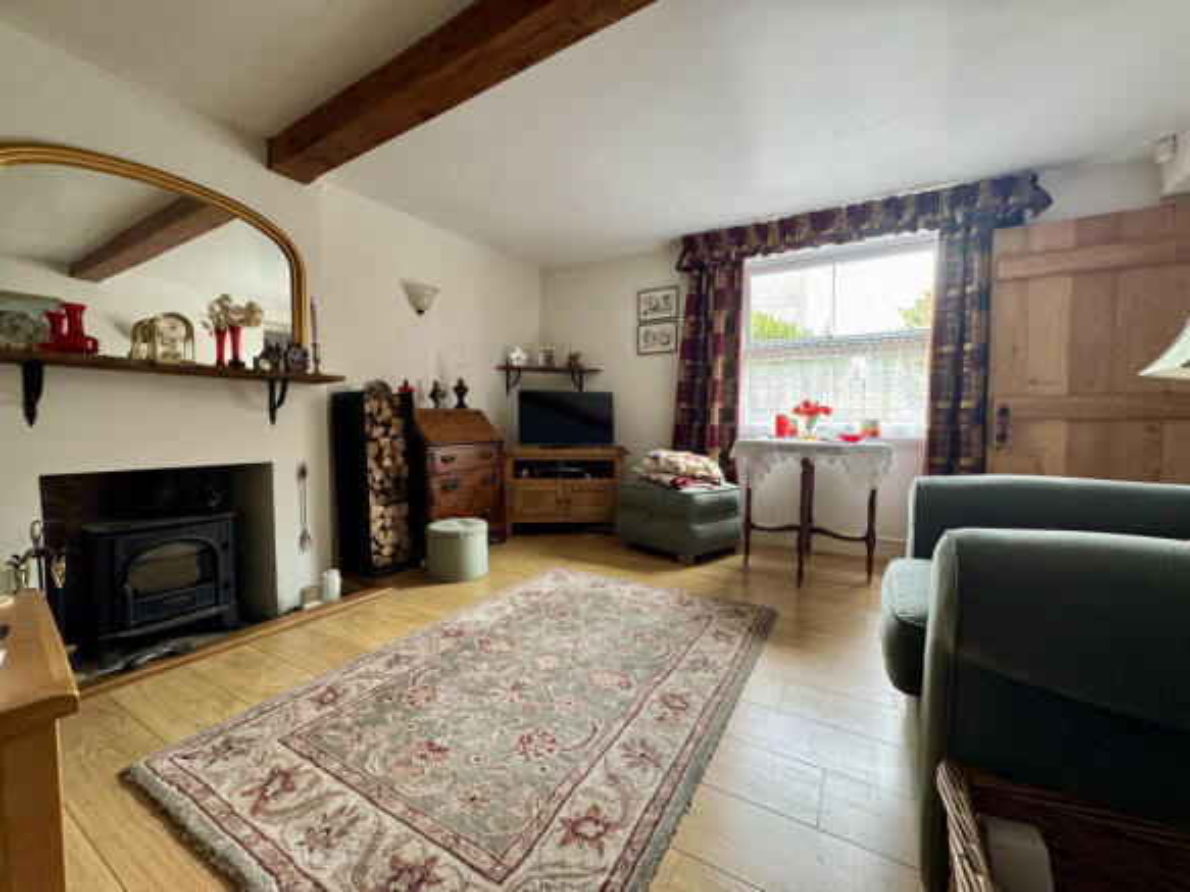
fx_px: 481
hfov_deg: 102.1
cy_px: 446
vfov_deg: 85.7
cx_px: 595
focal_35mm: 14
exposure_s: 1/99
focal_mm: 2.22
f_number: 2.2
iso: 320
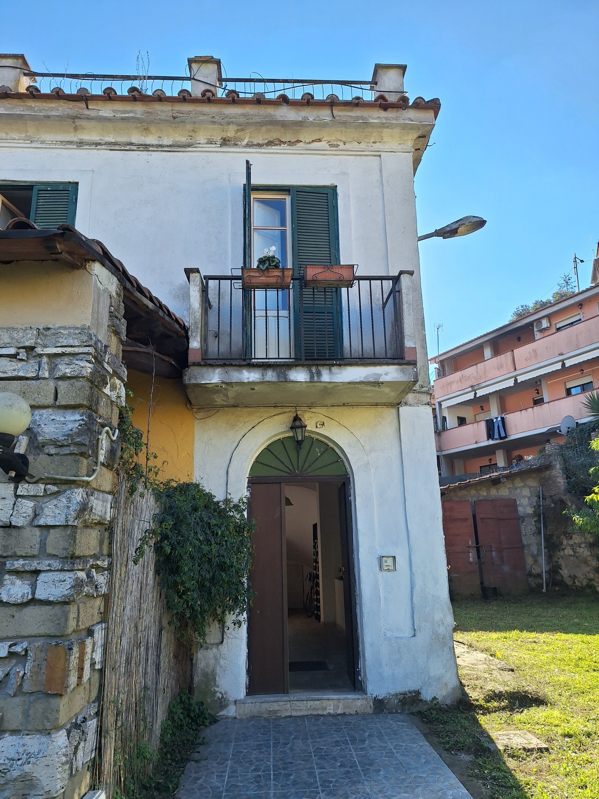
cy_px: 400
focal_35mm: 23
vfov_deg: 73.9
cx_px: 300
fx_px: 531
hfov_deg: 58.9
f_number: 1.8
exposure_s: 1/1139
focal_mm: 5.54
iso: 40
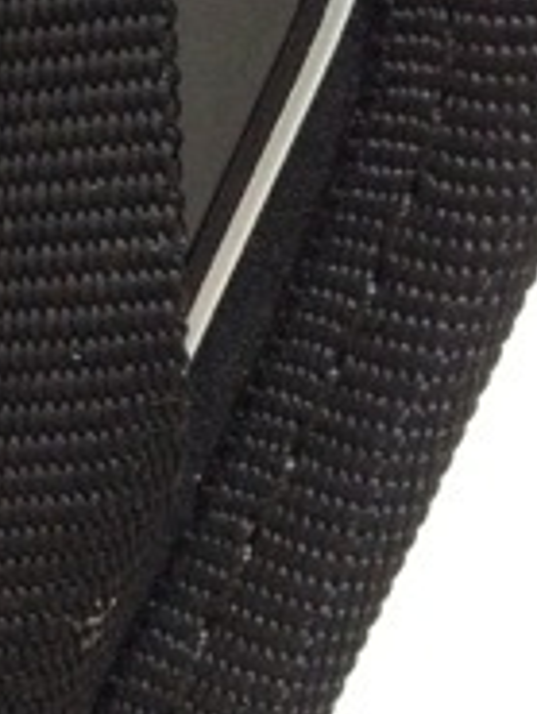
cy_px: 289
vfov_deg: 16.3
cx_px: -185
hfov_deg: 11.9
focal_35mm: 121
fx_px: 2500
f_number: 2.4
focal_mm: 4.28
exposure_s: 1/17
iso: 400
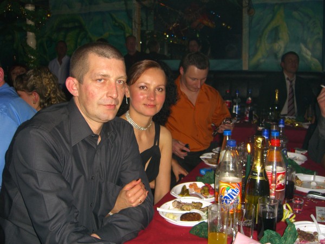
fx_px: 357
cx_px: 162
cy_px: 122
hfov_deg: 49.0
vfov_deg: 37.7
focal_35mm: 38
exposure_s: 1/60
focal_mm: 7.9
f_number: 2.8
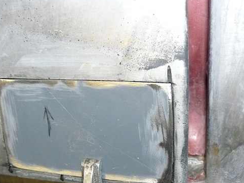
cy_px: 117
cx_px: 91
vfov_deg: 26.5
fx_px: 388
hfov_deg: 34.7
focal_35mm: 55
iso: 400
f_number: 4
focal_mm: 6
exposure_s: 1/30
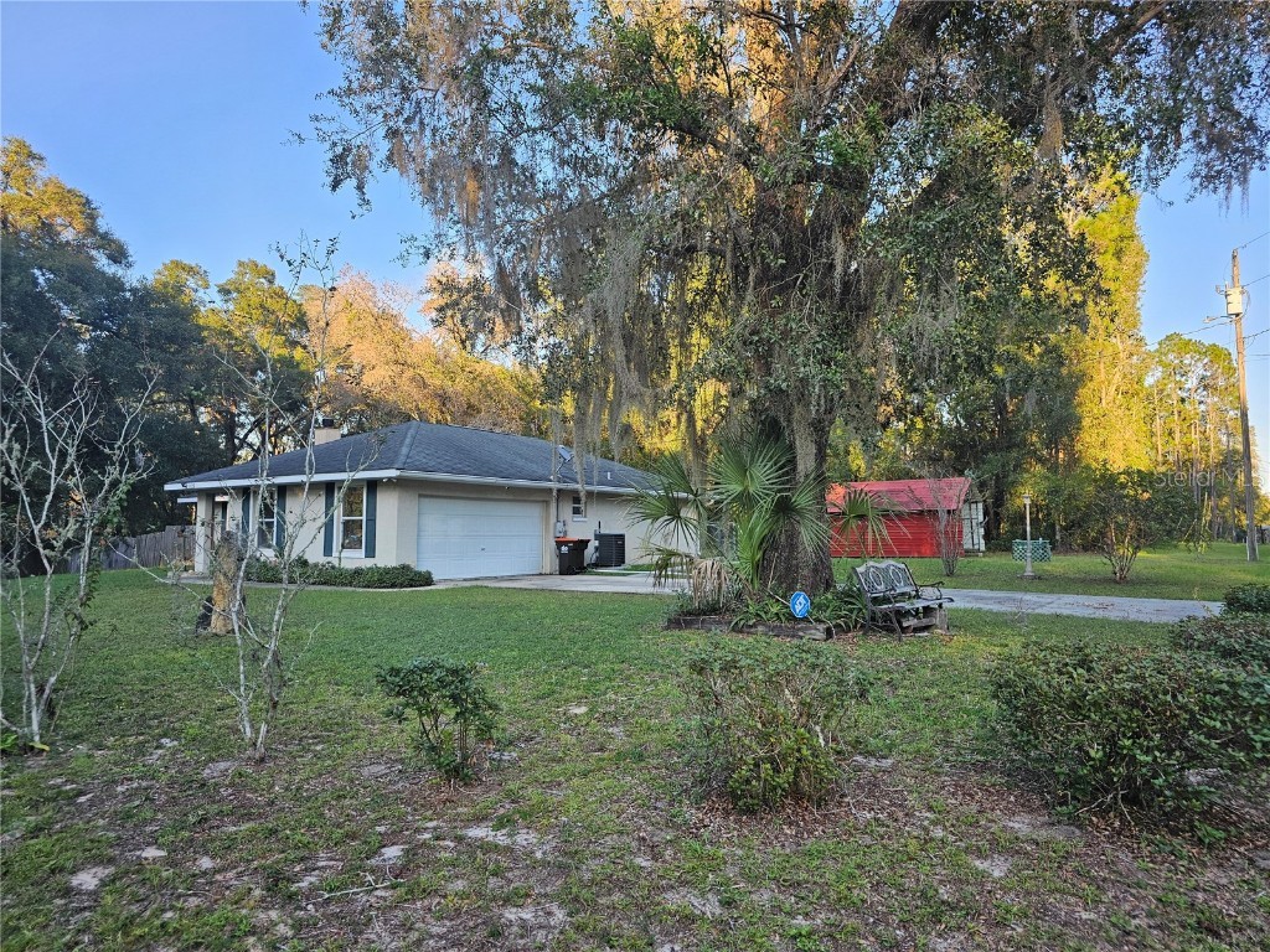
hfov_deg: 73.9
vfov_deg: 58.9
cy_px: 476
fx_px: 844
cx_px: 635
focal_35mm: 23
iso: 20
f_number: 1.7
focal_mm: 6.3
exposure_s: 1/120
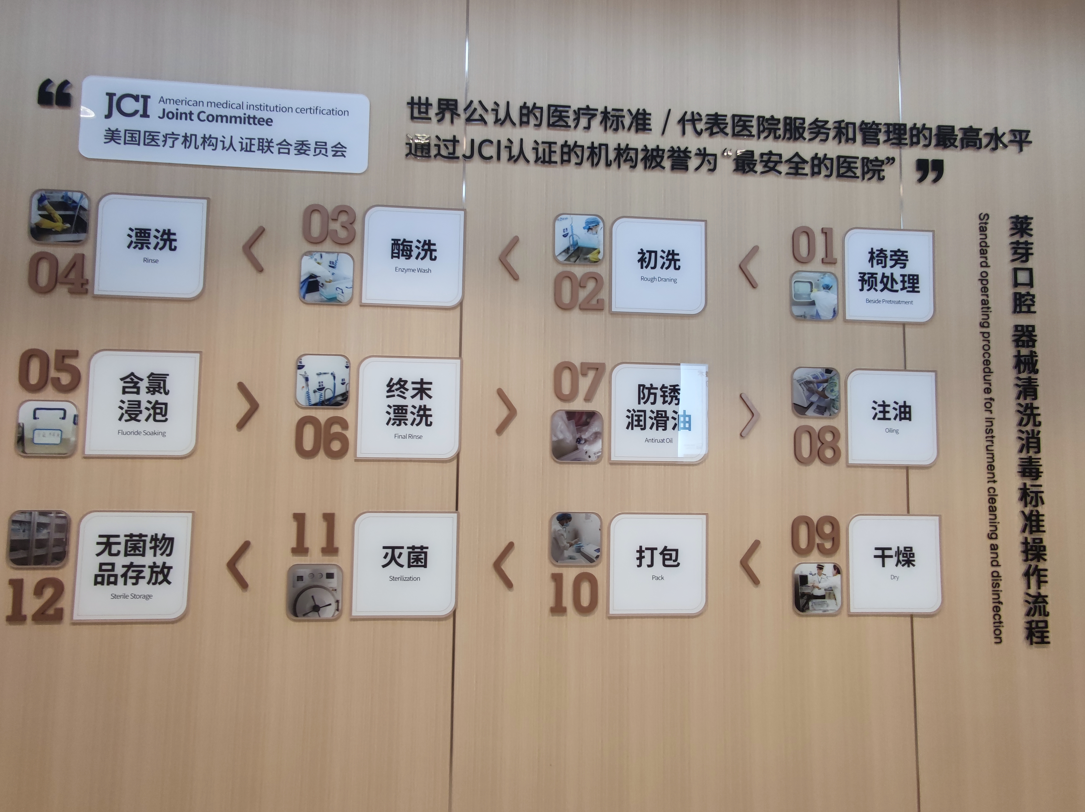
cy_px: 406
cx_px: 542
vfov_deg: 71.5
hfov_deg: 87.8
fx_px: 564
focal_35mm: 18
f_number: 2.2
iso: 218
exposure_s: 1/50
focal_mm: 2.35
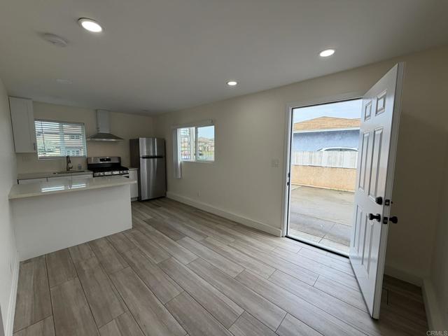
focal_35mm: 14
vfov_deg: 85.7
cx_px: 224
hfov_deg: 102.1
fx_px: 181
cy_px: 168
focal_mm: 2.22
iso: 64
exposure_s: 1/222
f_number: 2.2
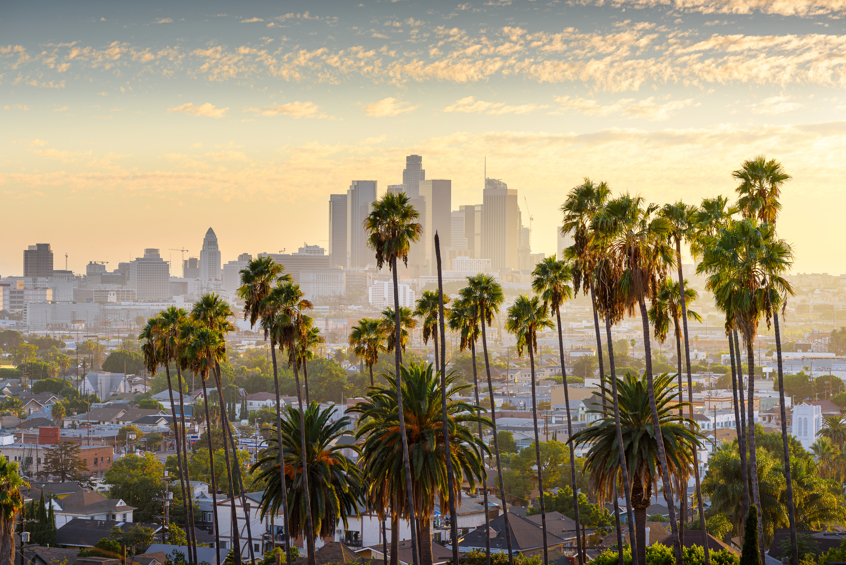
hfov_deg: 19.5
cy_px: 282
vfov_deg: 13.0
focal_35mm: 105
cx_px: 423
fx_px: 2468
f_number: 8
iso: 64
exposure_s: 1/50
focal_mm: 105
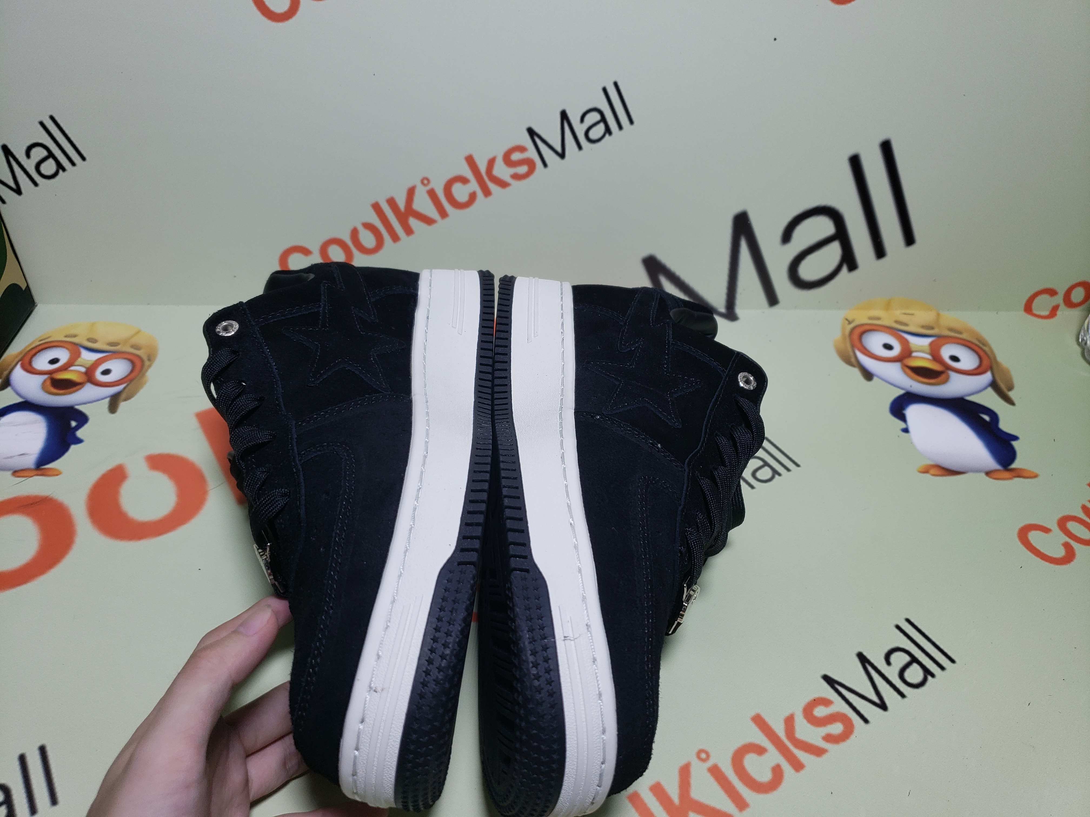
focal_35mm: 26
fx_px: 819
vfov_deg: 53.1
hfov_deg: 67.3
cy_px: 408
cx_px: 545
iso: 50
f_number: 1.5
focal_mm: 4.3
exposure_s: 1/539
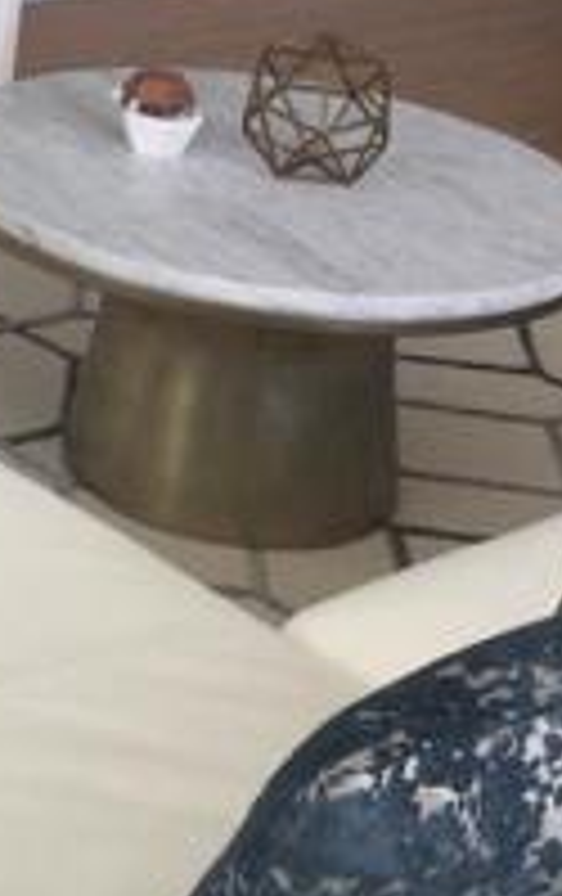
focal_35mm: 111
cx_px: -364
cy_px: 45
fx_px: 2710
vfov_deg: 18.4
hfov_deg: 11.2
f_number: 2.2
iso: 25
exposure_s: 1/60
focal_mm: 4.15
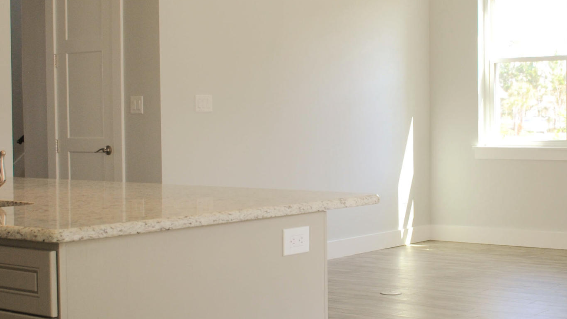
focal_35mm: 69
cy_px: 159
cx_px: 363
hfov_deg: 30.4
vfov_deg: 17.5
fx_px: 1037
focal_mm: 20
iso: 200
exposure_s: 1/60
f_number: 4.5
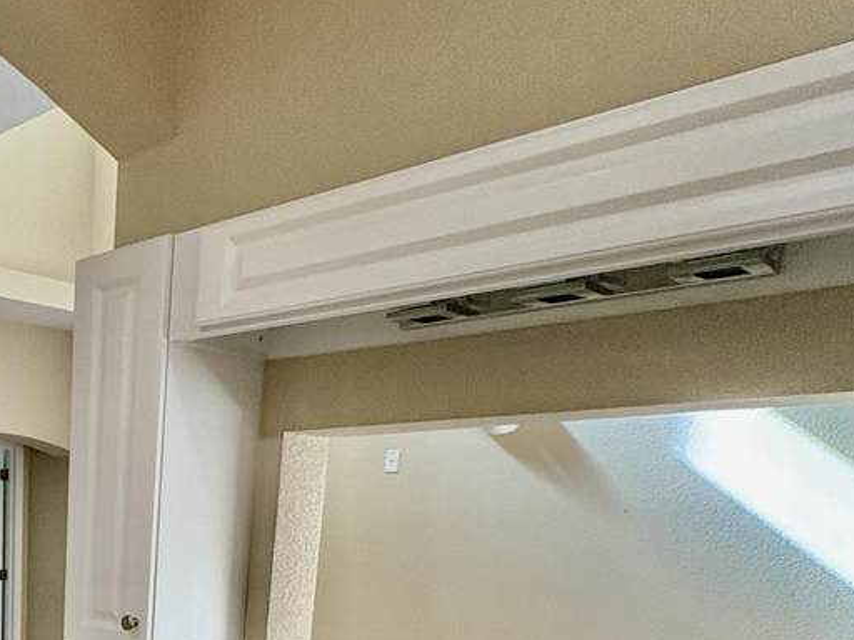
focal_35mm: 35
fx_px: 863
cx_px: -17
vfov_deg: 35.0
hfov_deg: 44.1
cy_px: 702
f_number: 2.2
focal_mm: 2.22
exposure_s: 1/60
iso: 400
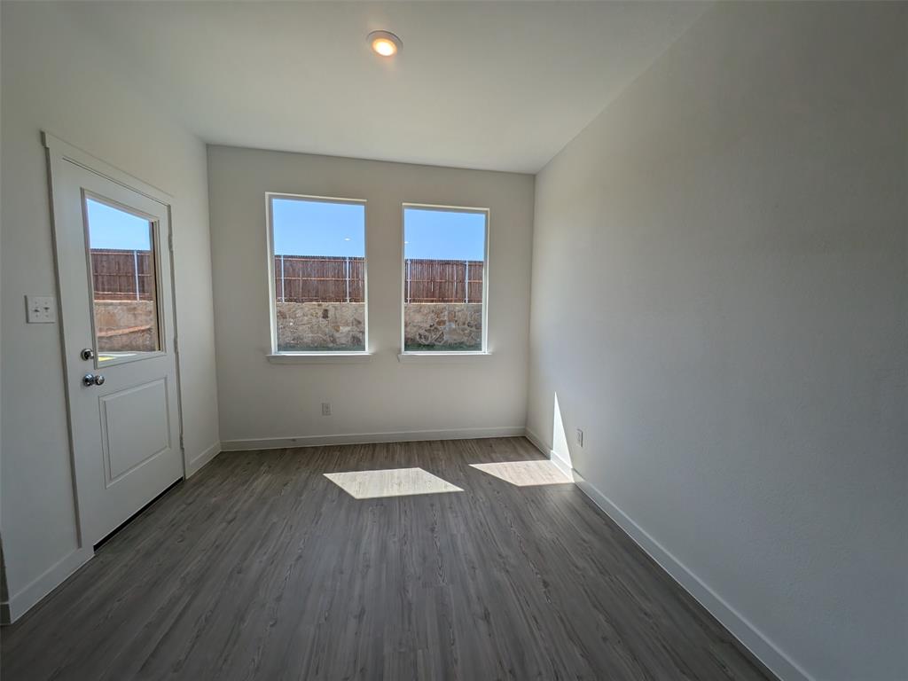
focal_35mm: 12
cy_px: 340
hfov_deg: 110.5
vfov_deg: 94.5
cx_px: 454
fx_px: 315
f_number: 1.95
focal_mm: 2.23
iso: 43
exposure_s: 1/1138
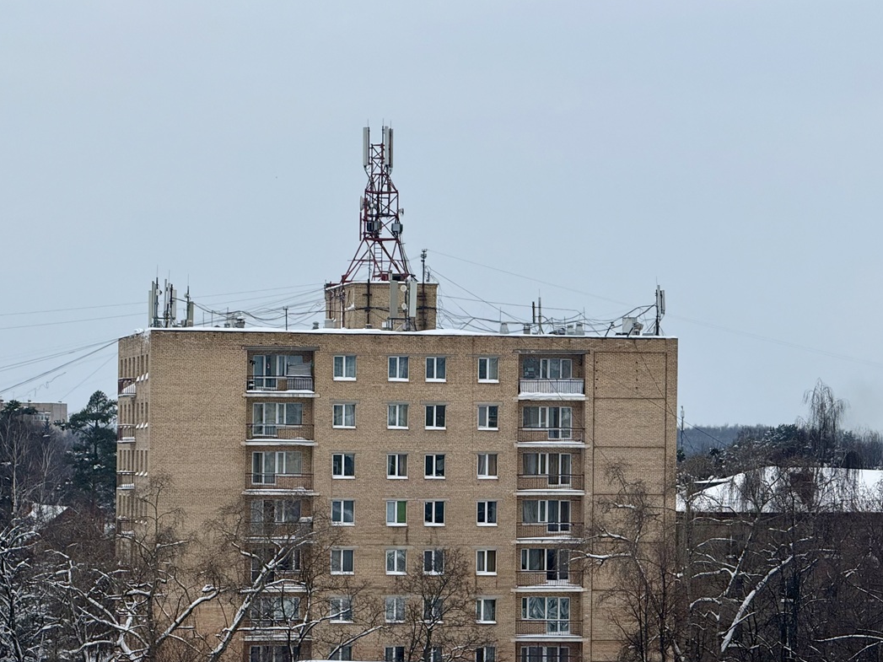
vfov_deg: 10.0
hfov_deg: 13.3
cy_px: 390
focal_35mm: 149
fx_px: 3800
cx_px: 422
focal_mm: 15.66
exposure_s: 1/341
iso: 50
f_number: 2.8
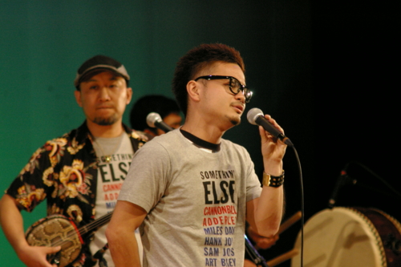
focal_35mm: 360
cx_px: 200
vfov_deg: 3.8
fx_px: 4008
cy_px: 134
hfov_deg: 5.7
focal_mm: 240
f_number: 5.6
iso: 1600
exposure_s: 1/180
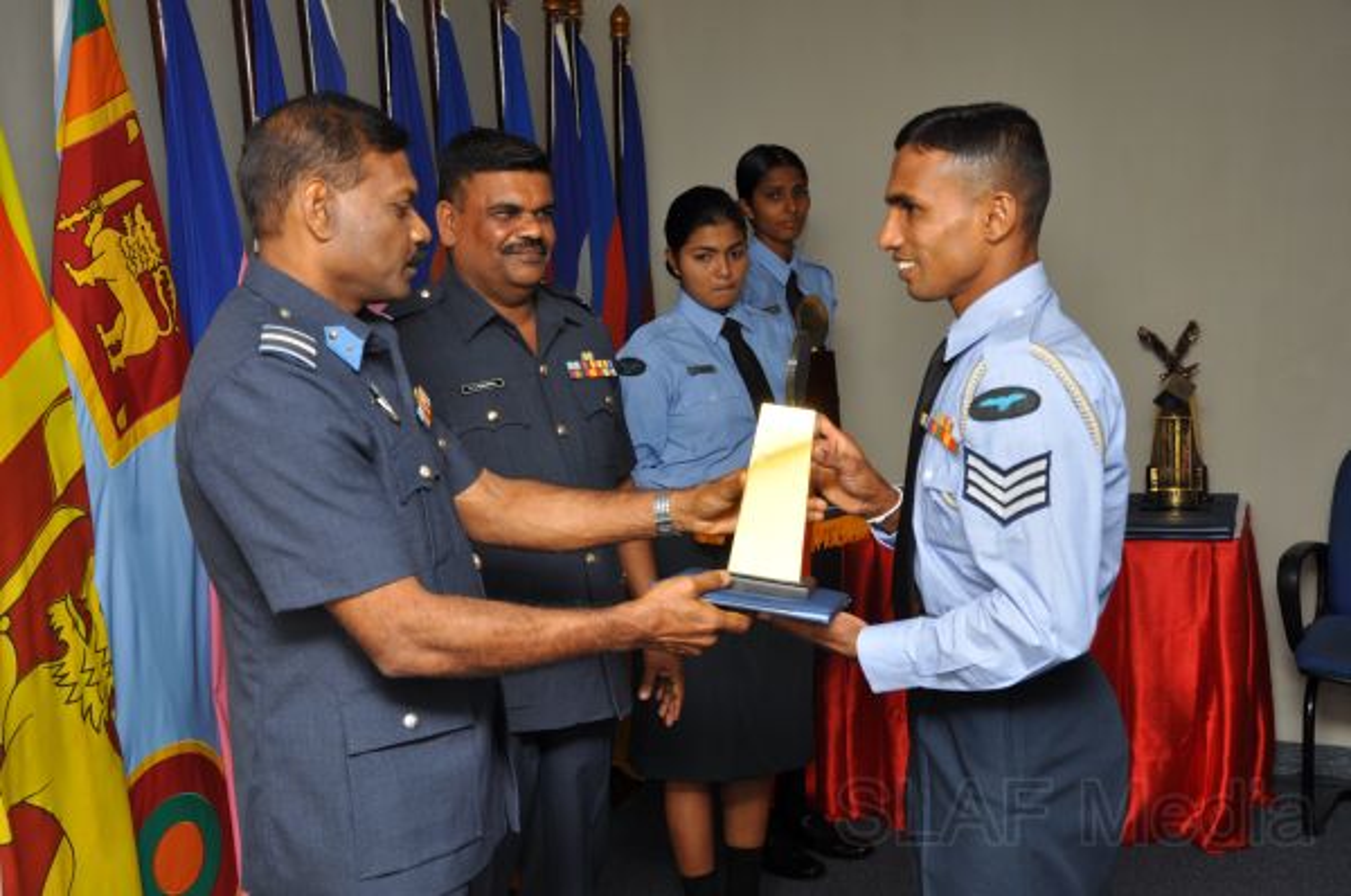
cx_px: 676
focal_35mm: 48
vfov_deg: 28.0
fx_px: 1798
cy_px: 448
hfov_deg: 41.2
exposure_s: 1/125
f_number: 6.7
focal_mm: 32
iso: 200
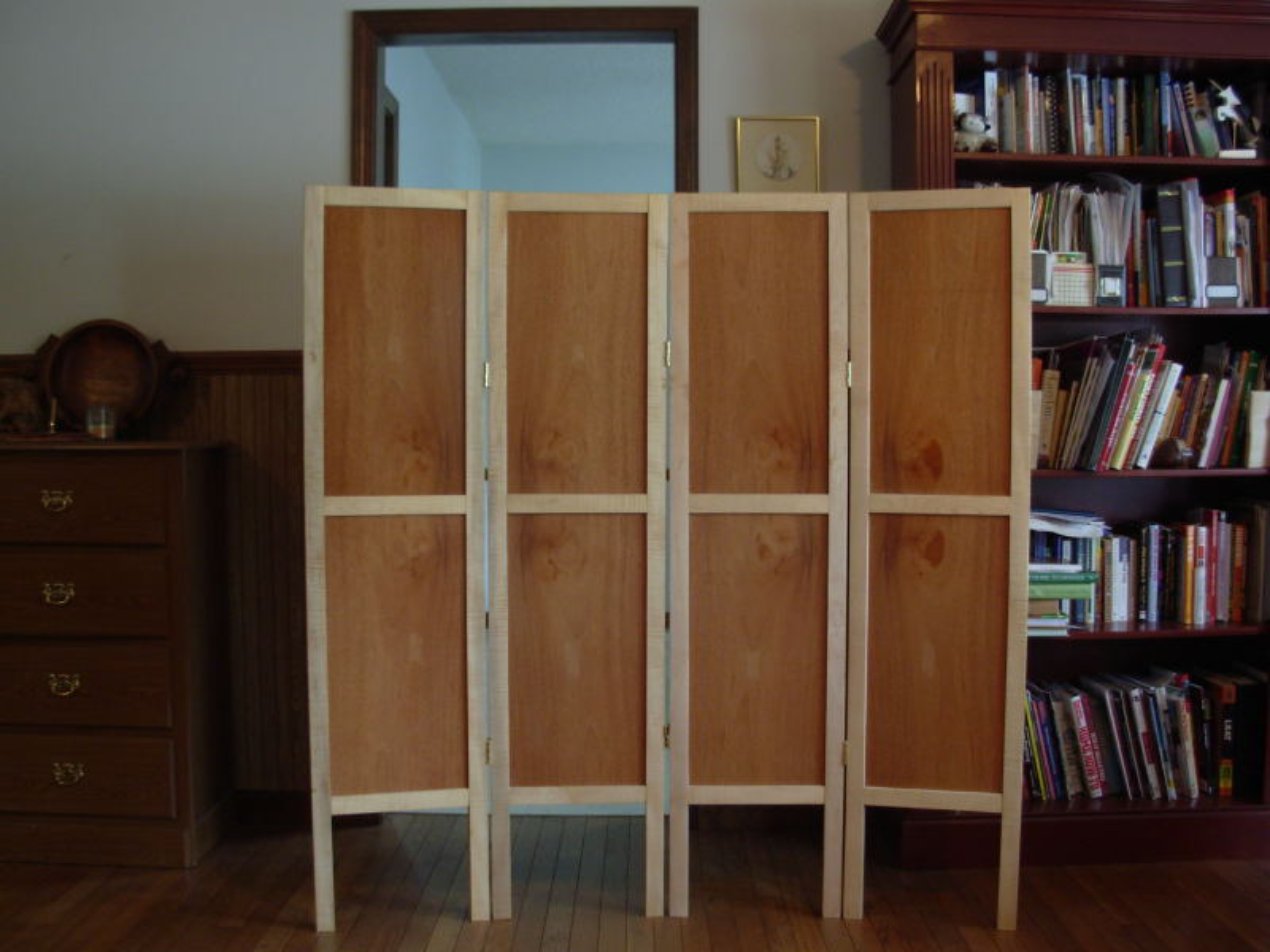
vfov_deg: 37.7
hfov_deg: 49.0
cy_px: 476
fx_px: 1394
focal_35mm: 38
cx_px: 635
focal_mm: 6.3
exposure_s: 1/4
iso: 92
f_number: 2.9
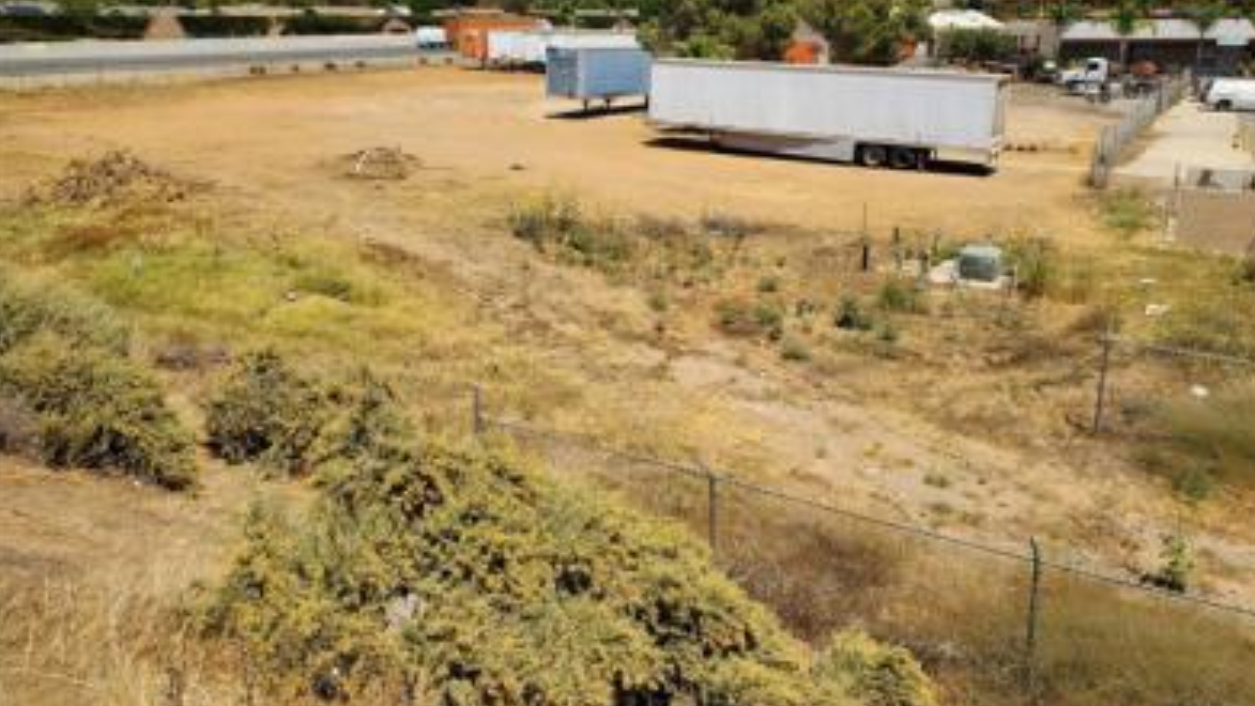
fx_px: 965
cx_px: 632
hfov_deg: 66.1
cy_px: 298
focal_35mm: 29
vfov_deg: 40.1
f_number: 2.4
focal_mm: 4.3
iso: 50
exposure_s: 1/1717
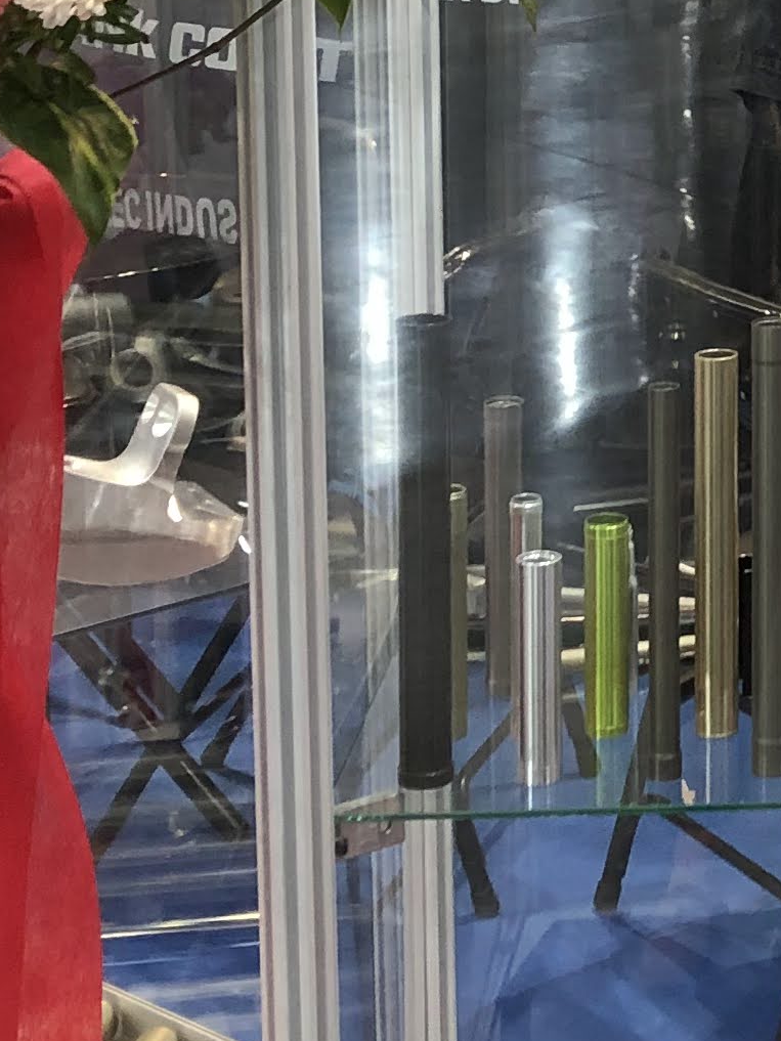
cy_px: -75
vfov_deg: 17.2
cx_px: 1187
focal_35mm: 111
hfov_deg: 12.6
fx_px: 3338
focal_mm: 3.99
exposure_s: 1/17
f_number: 1.8
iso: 40
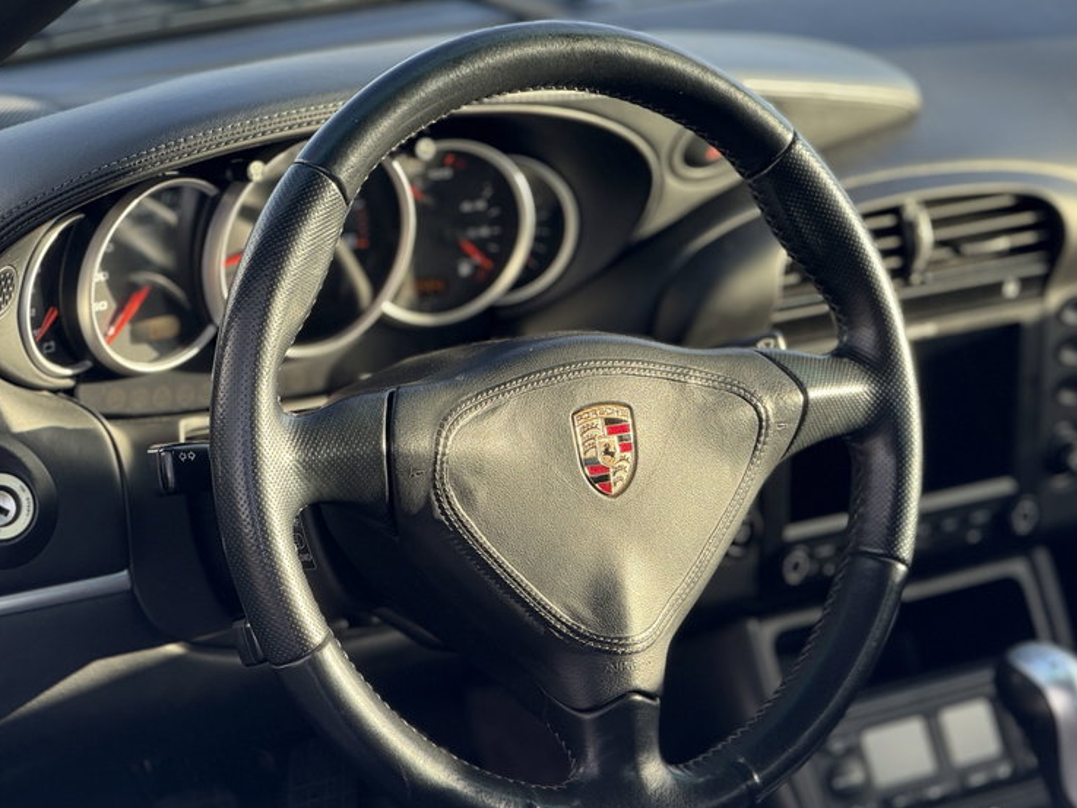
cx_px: 532
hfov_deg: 15.8
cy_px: 418
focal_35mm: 125
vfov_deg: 11.9
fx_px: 3890
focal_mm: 15.66
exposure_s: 1/99
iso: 50
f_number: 2.8
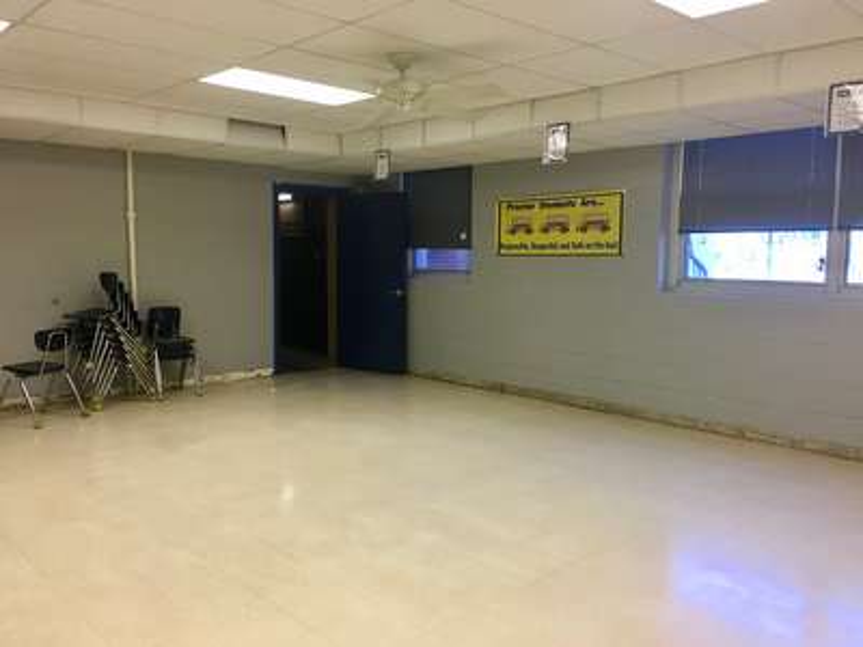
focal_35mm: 29
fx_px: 723
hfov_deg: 61.7
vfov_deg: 48.2
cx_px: 432
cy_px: 324
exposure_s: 1/30
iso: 32
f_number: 2.2
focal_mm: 4.15
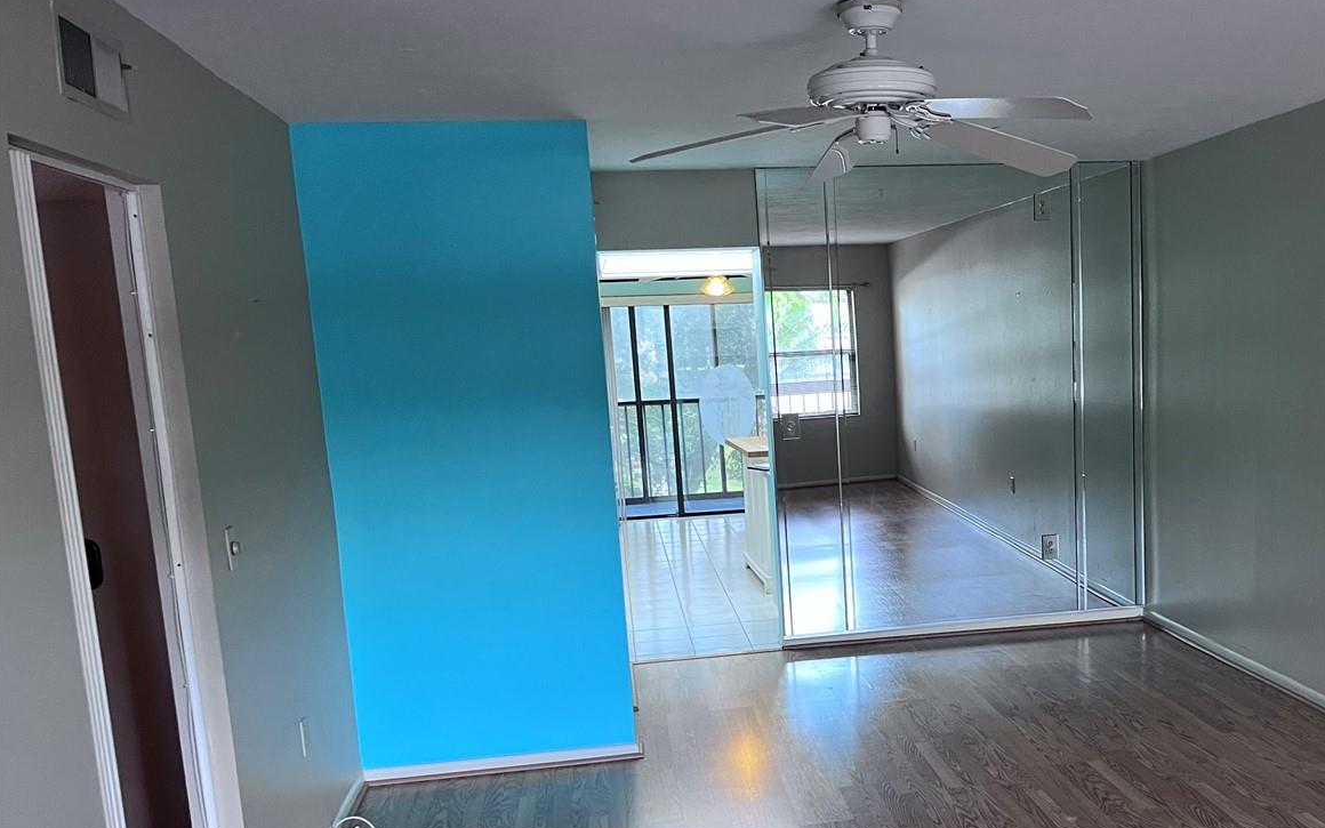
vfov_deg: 33.3
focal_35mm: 38
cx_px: 888
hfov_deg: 50.6
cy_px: 552
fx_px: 1372
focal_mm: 5.1
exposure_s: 1/60
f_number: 1.6
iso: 200
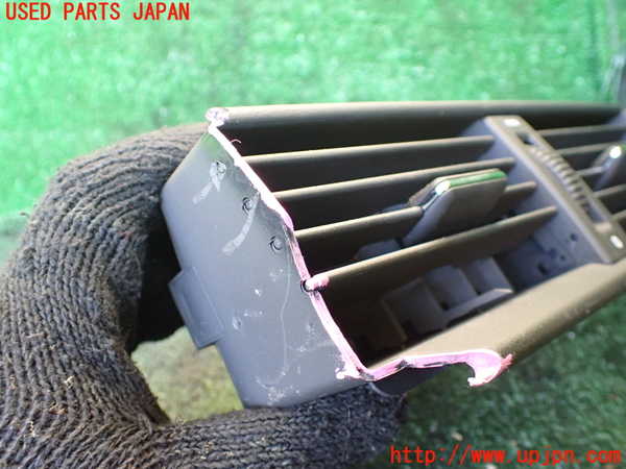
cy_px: 234
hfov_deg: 60.0
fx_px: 543
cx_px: 313
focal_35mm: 30
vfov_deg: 46.8
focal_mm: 5.4
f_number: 2.3
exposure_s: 1/80
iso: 800
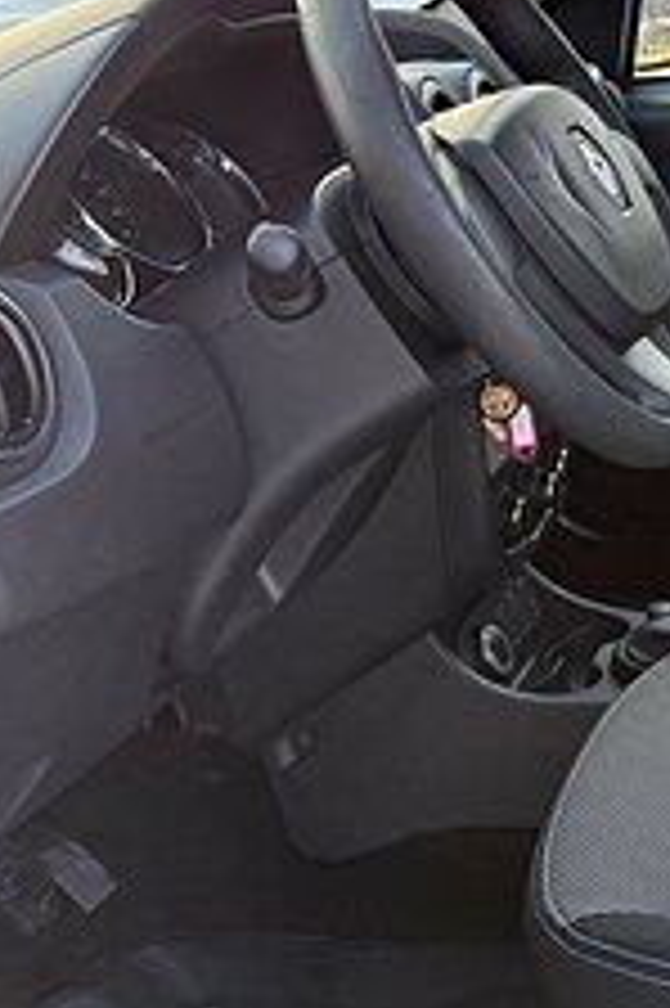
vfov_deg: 32.8
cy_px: 385
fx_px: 1705
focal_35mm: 61
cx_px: 904
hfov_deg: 20.1
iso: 125
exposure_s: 1/235
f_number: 1.78
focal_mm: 6.76
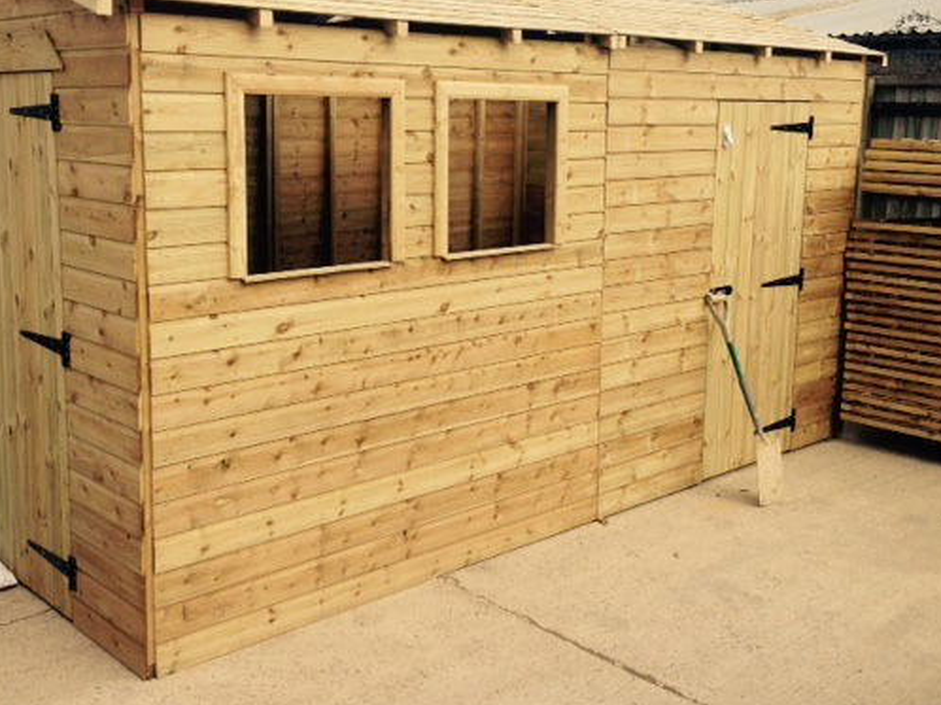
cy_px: 272
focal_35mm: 45
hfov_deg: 42.0
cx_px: 408
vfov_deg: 32.0
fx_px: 1223
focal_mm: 4.28
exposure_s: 1/1381
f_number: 2.4
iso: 50
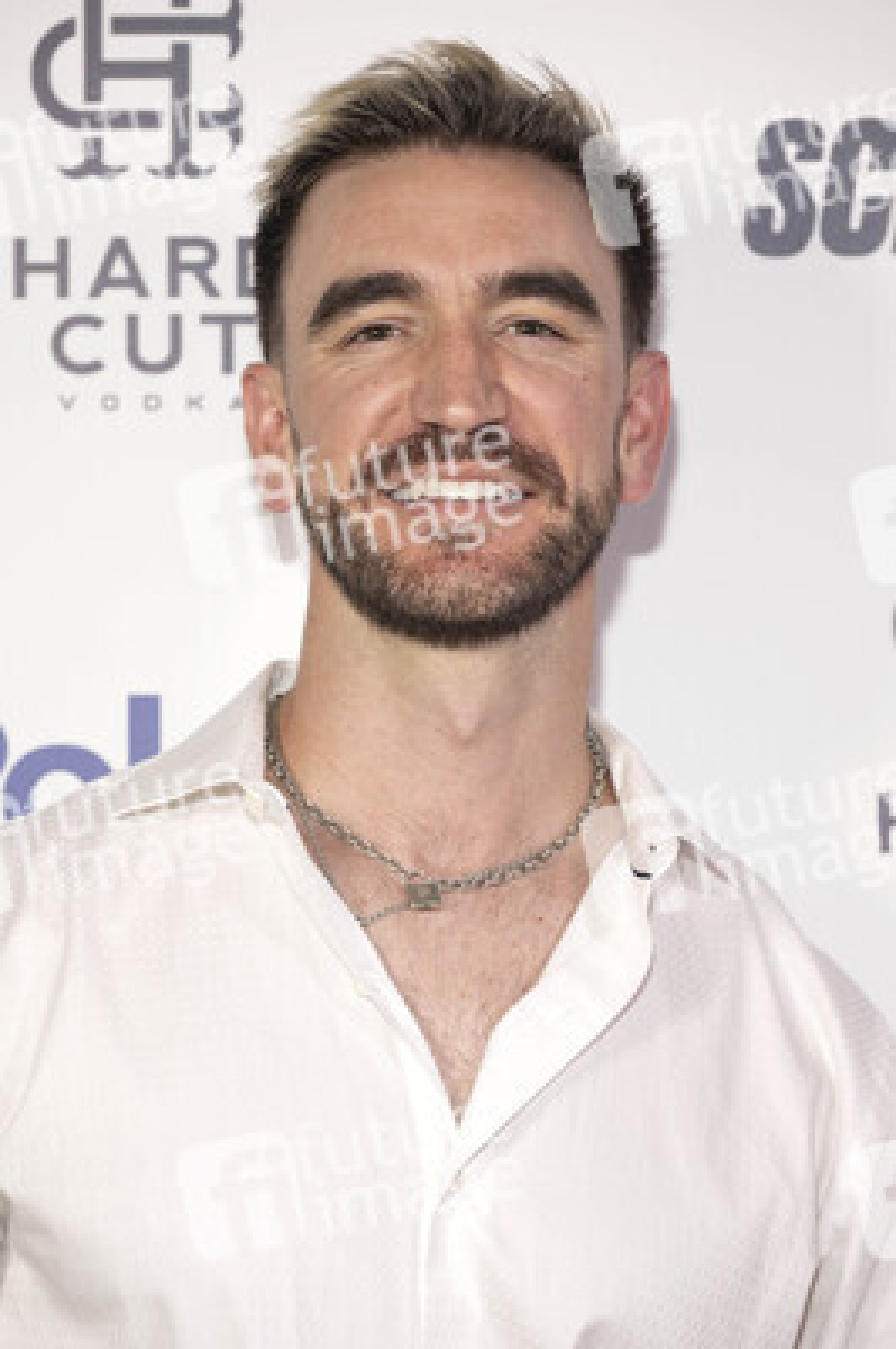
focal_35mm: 101
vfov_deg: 20.2
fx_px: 3777
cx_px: 448
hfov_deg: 13.5
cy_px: 674
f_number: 5
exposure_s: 1/200
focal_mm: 101
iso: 800
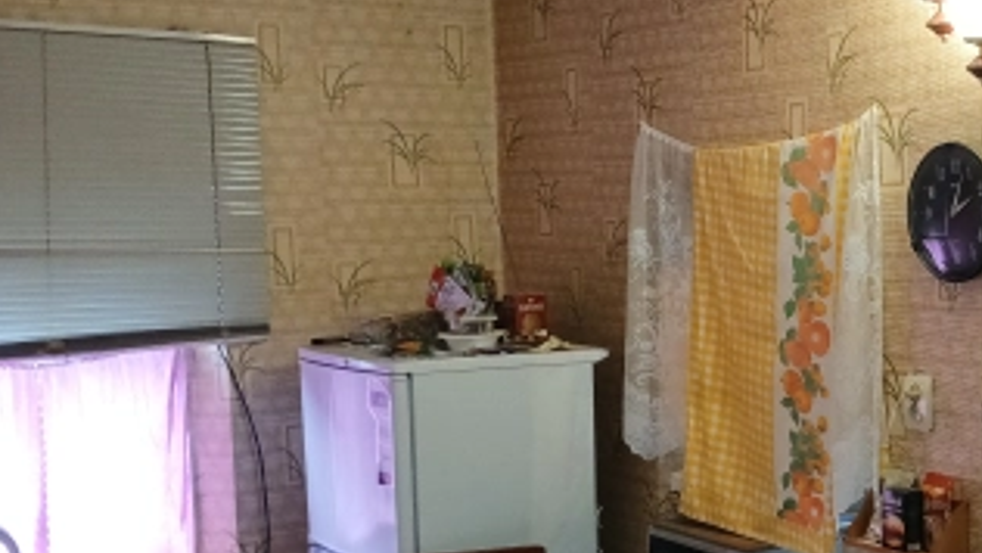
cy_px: 423
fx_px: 1459
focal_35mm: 56
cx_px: 886
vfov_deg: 21.3
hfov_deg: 35.0
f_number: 1.8
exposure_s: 1/33.3
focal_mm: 3.98
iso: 250
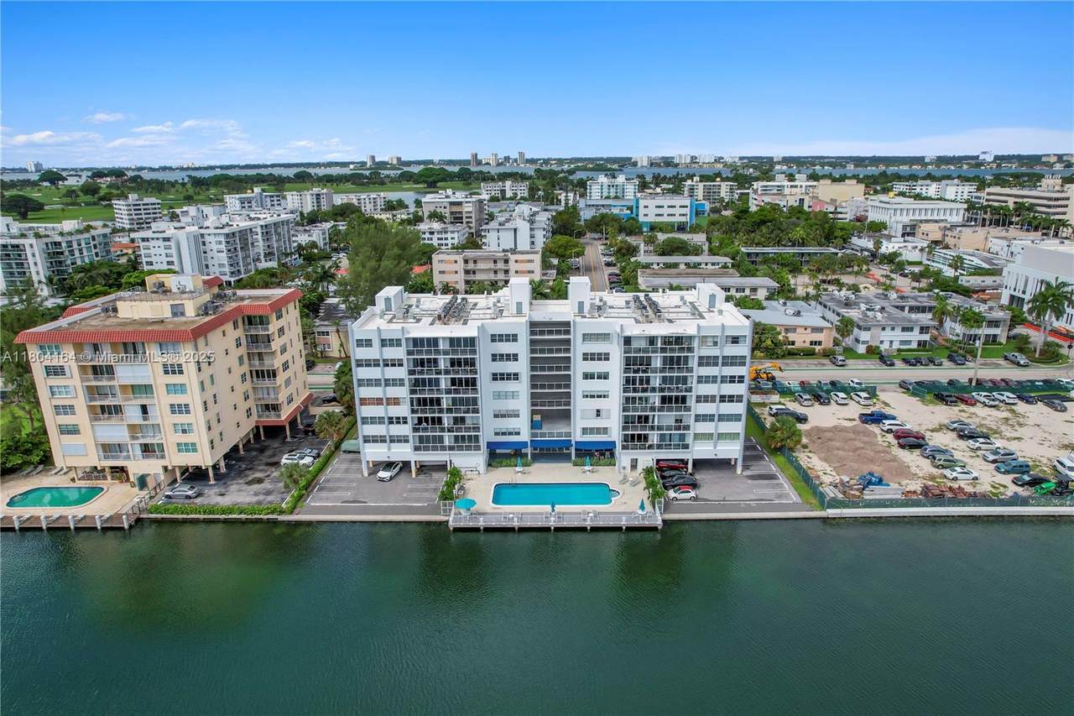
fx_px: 656
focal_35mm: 22
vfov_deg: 57.2
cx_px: 537
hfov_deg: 78.6
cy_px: 358
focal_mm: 8.38
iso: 100
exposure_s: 1/2000
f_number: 2.8
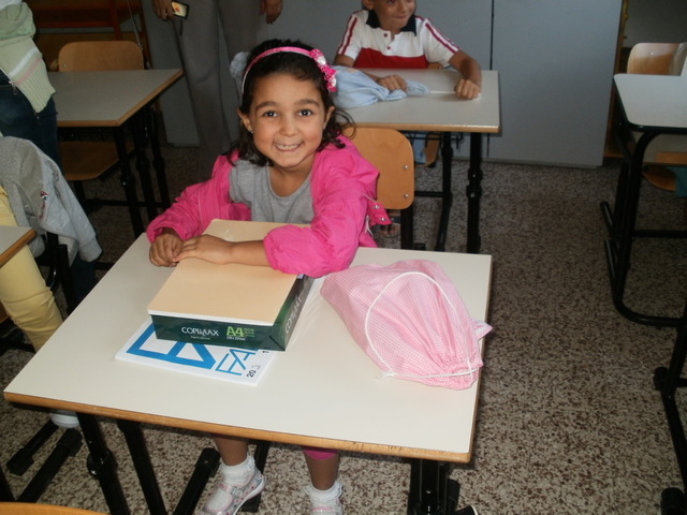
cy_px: 258
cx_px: 344
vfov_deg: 39.7
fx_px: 714
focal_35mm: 36
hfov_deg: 51.4
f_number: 3.5
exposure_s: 1/30
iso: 125
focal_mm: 6.3
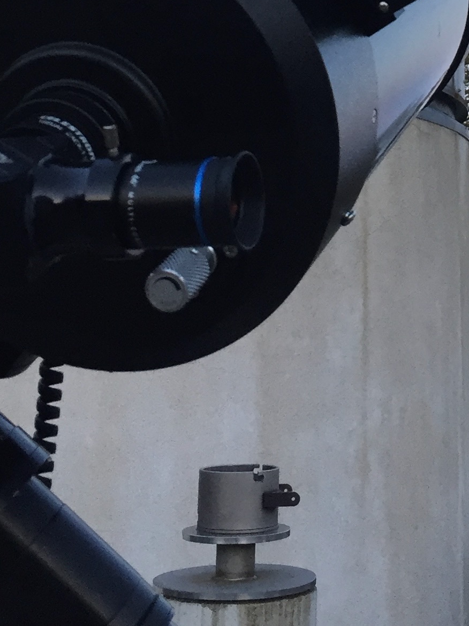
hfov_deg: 17.9
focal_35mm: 81
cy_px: -39
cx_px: 437
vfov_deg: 22.9
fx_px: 1464
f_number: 2.2
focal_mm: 4.15
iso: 32
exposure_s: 1/40
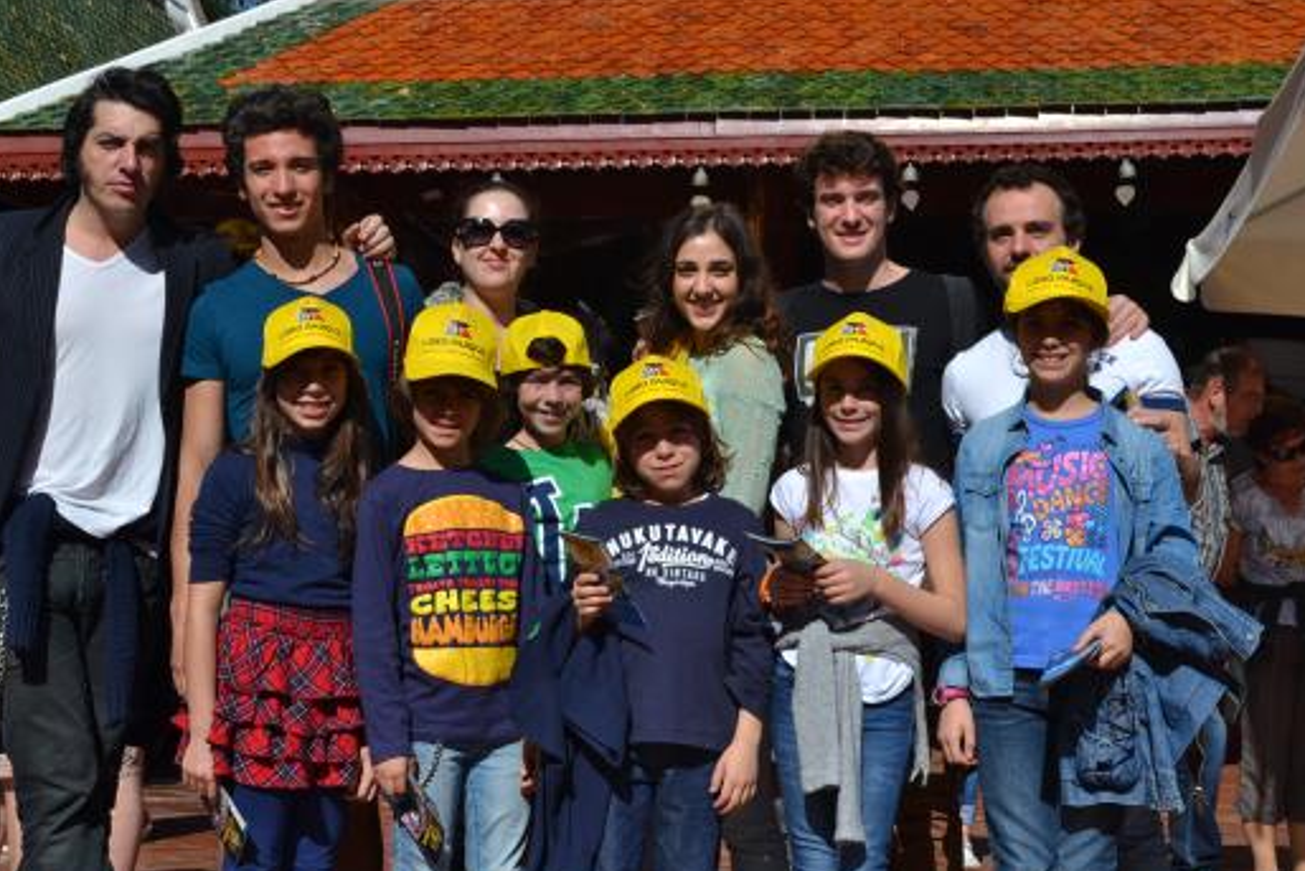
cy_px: 480
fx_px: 2284
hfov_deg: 31.9
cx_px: 612
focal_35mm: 63
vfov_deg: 21.6
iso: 100
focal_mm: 36
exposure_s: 1/320
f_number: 9
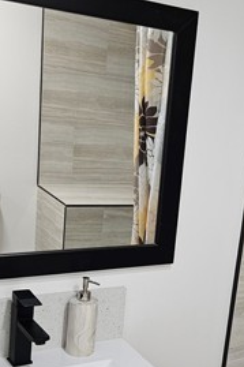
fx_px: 580
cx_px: 207
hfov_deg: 23.3
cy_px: 251
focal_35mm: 57
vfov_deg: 34.7
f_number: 1.8
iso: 125
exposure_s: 1/120
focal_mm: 5.4
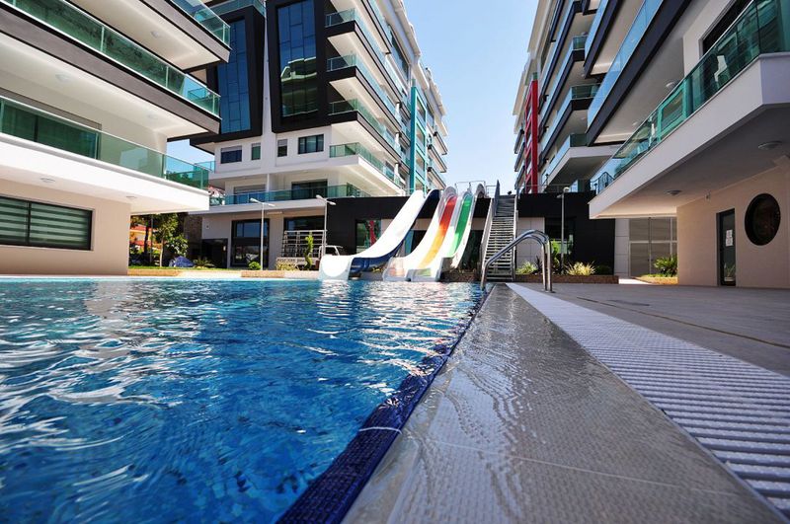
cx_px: 395
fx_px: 329
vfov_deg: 77.2
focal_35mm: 15
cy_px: 262
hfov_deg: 100.5
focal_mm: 10
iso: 200
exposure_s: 1/250
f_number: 10
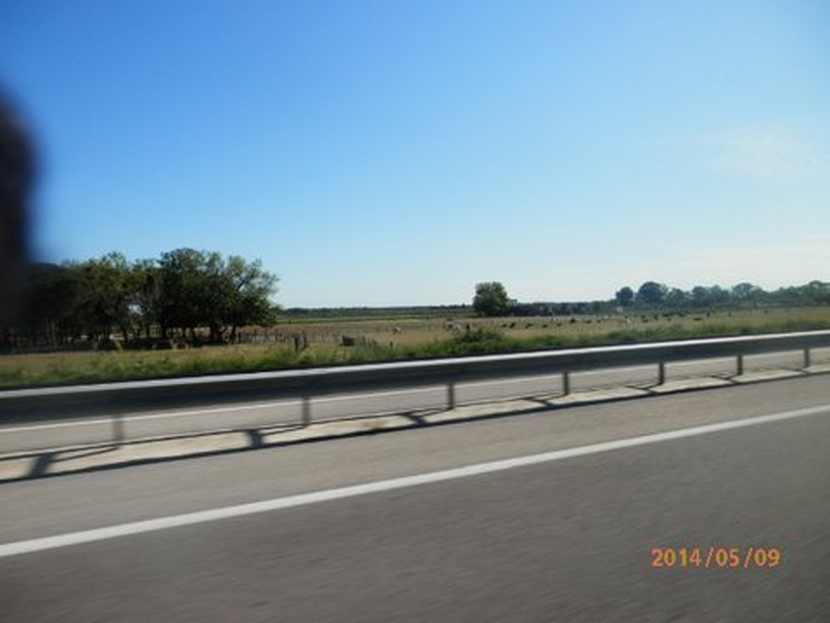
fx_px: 599
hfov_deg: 69.4
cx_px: 415
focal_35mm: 25
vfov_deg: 54.9
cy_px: 312
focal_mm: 4.5
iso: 80
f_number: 8.7
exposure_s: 1/200
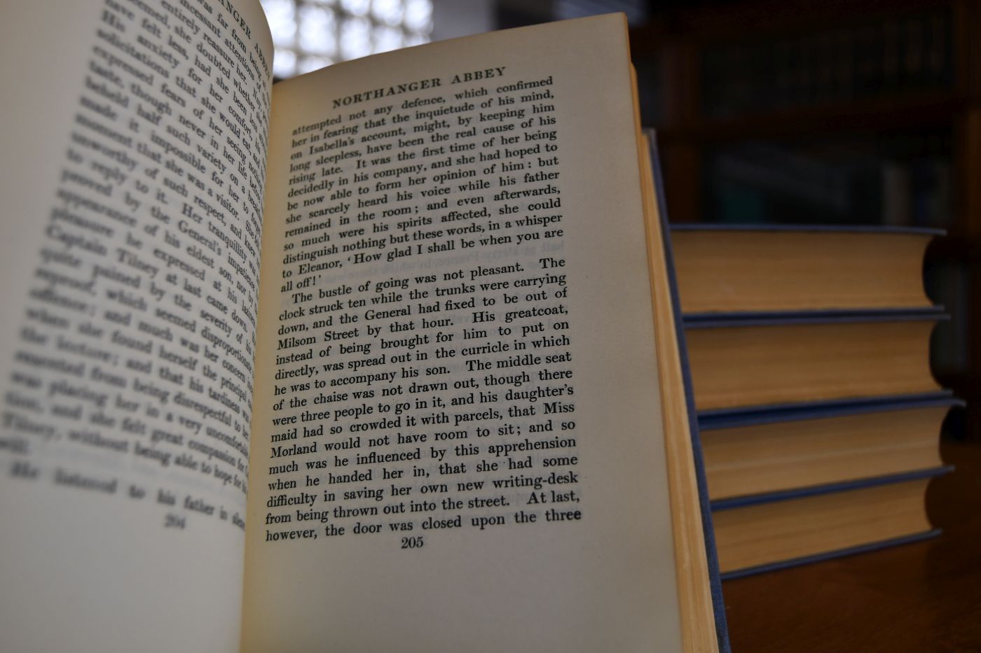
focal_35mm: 36
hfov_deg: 53.1
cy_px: 326
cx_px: 490
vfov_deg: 36.9
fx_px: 981
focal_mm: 24
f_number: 3.8
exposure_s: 1/250
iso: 450
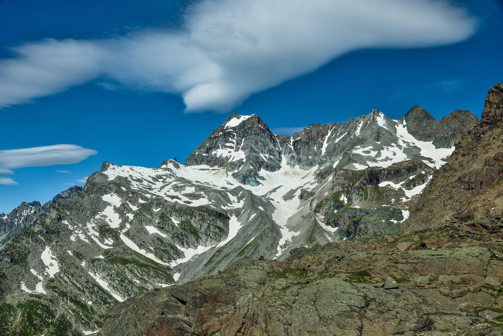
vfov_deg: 36.9
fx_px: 503
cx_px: 252
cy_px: 168
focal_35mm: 36
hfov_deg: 53.1
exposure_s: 1/500
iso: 200
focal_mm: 36
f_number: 11
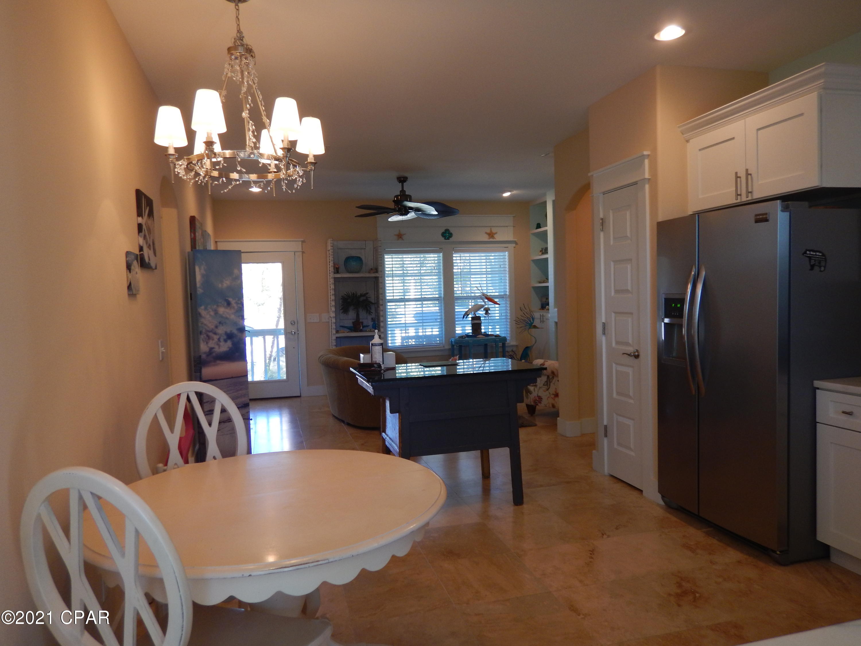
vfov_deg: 56.8
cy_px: 323
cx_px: 430
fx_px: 597
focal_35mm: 24
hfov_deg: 71.6
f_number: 2.8
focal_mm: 4.3
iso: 125
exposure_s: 1/50
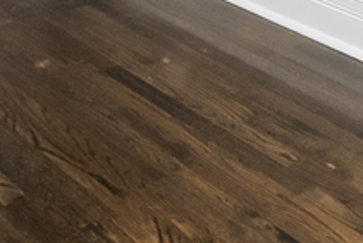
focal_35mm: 92
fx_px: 928
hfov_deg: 22.1
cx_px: 157
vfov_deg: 11.8
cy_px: -357
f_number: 9
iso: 640
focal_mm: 12
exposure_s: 1/13
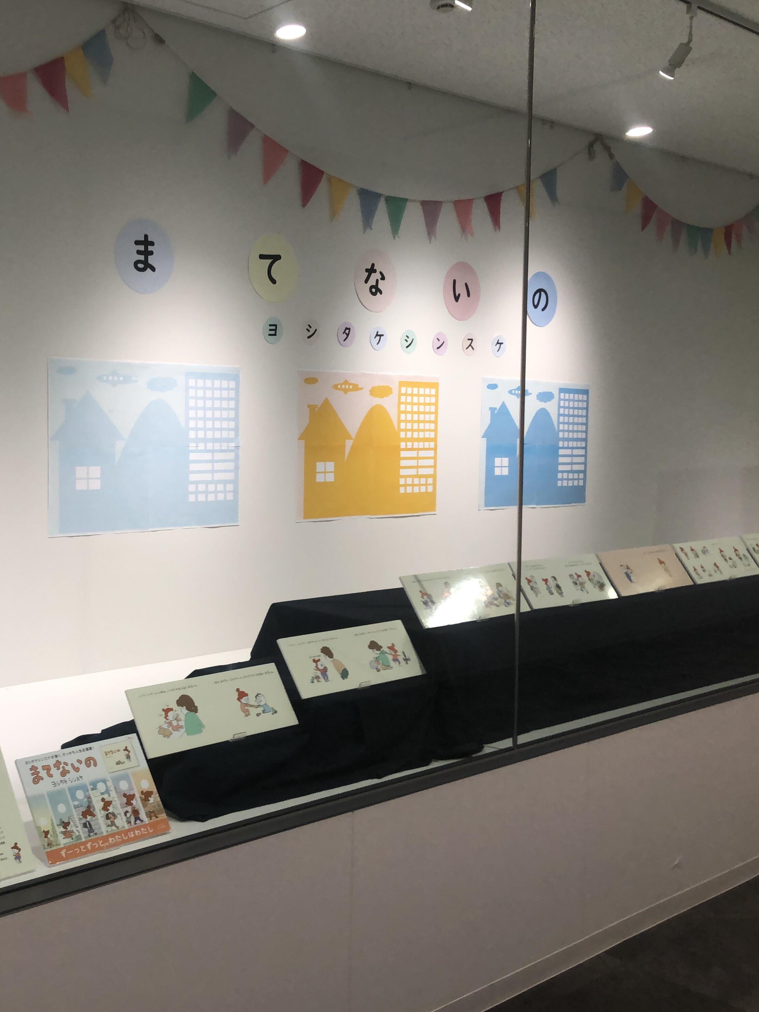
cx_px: 137
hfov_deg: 36.3
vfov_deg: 49.0
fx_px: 1111
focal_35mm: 38
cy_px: 503
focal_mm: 4
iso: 100
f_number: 1.8
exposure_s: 1/60
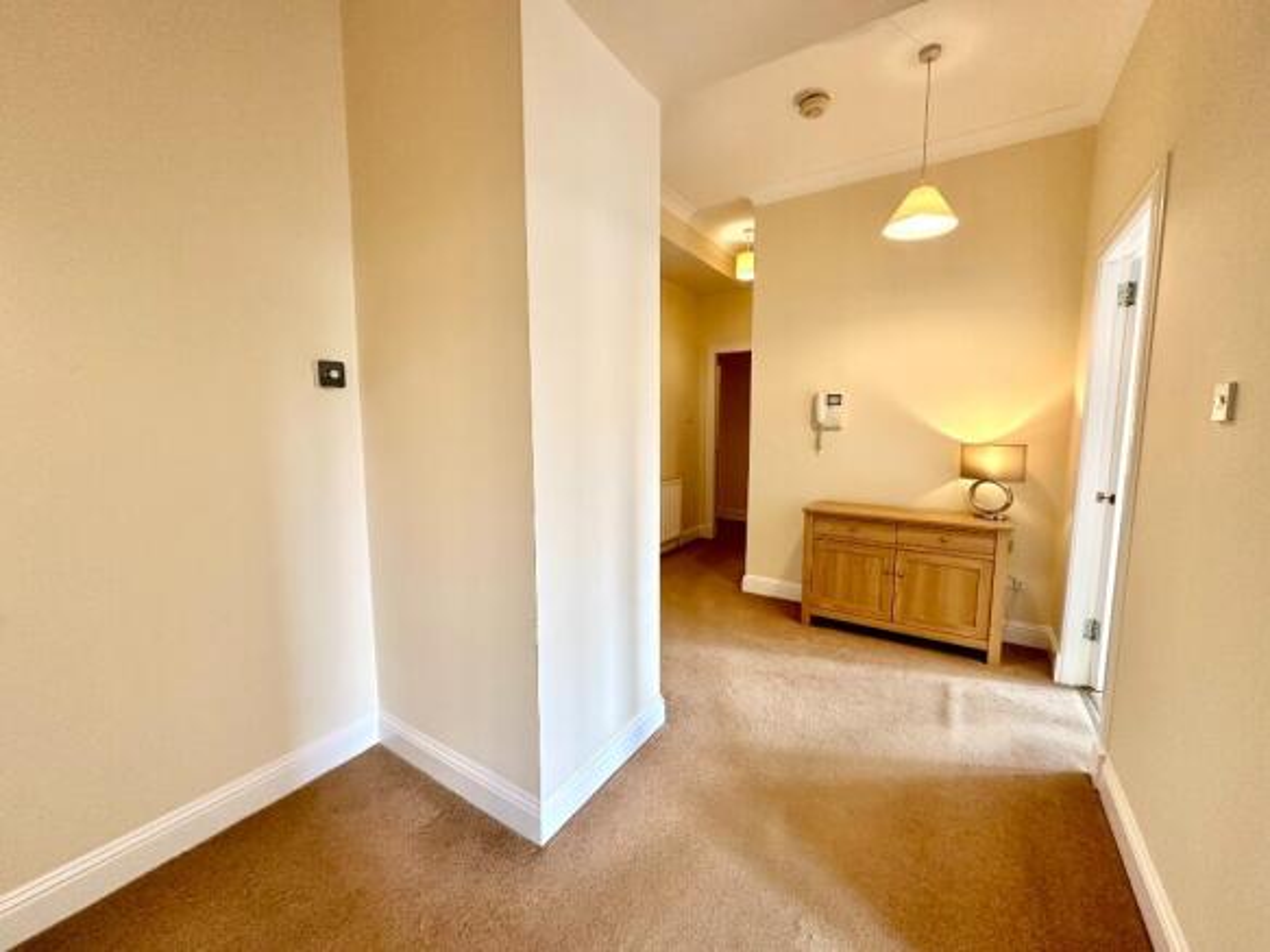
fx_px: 514
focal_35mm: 14
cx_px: 635
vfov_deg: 85.7
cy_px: 476
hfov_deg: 102.1
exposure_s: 1/100
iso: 200
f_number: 2.2
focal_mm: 2.22
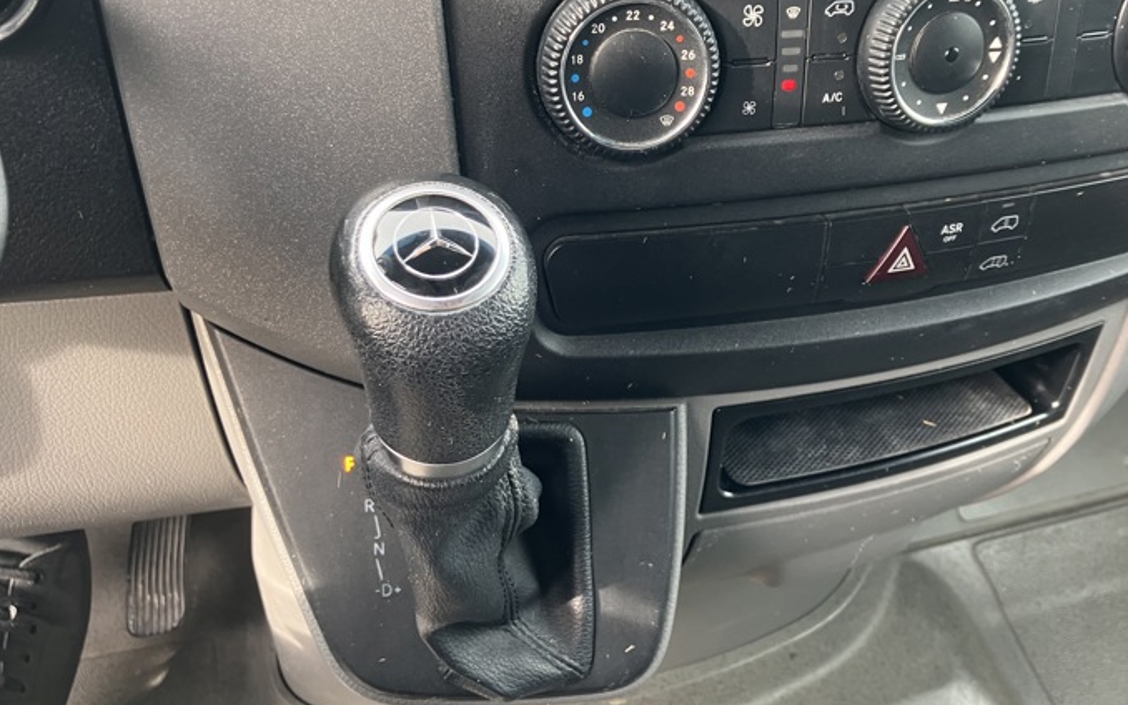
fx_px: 1076
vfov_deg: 36.2
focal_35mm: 35
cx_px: 649
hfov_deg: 55.1
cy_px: 293
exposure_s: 1/50
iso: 64
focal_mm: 3.99
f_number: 1.8
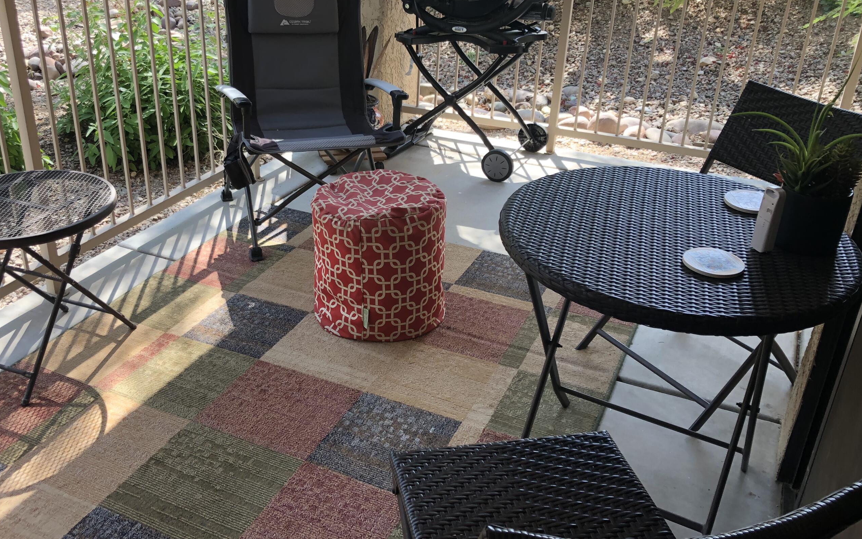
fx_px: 822
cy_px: 258
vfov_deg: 36.3
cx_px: 370
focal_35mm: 35
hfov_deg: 55.1
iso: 32
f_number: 1.8
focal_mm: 3.99
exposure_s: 1/120
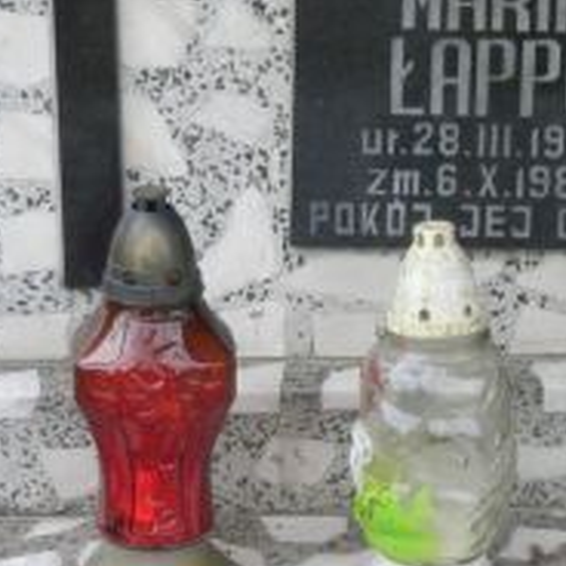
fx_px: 3422
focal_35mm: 185
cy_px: 158
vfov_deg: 9.4
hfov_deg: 9.5
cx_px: 317
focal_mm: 9.9
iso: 200
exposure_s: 1/347
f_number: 4.2
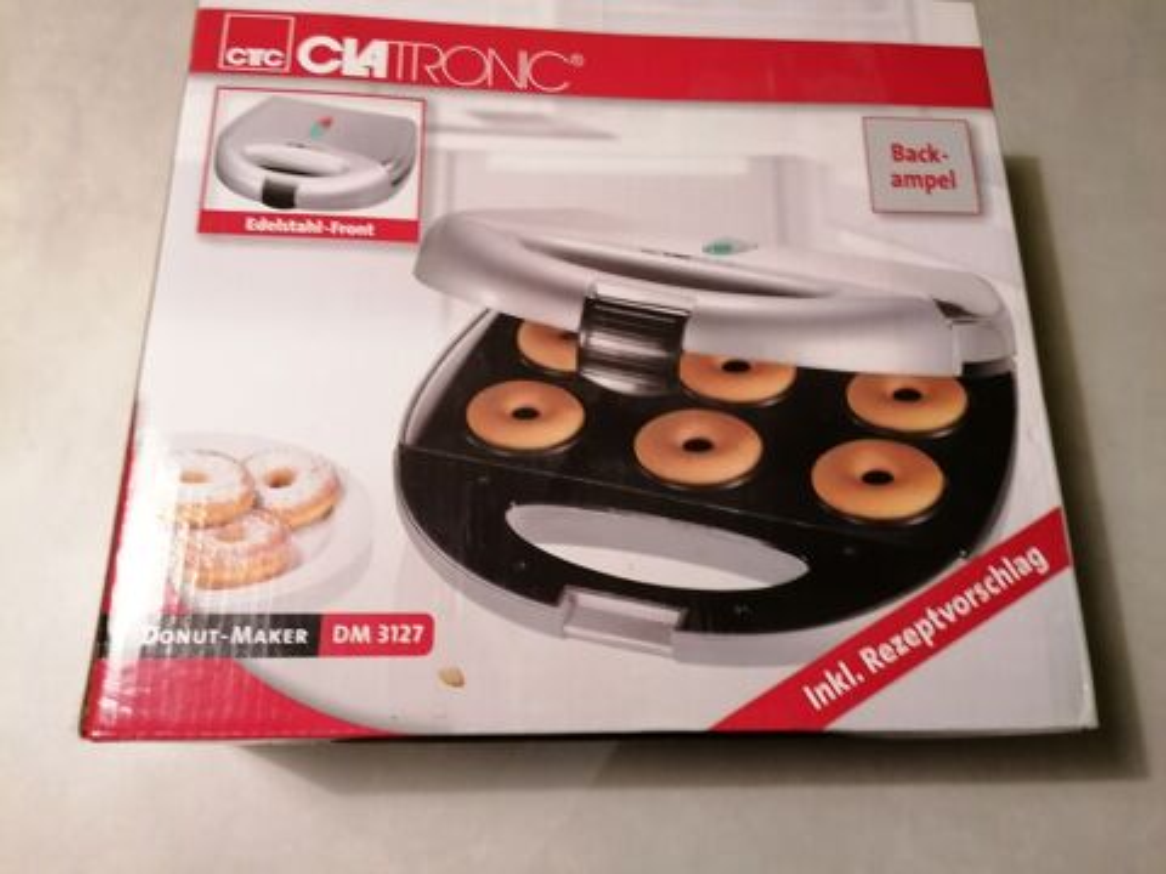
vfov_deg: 51.4
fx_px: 909
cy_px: 437
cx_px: 583
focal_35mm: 27
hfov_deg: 65.3
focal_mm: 4.75
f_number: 1.8
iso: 640
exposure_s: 1/25
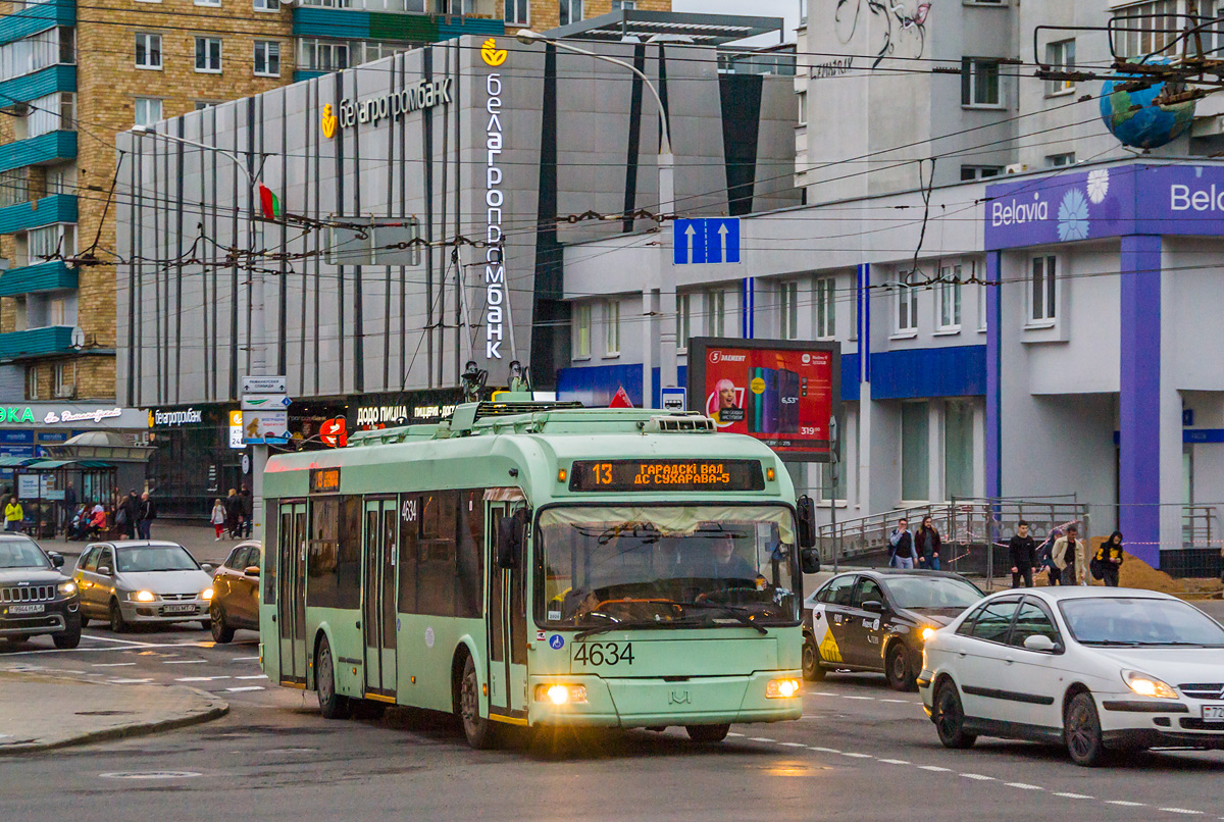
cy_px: 411
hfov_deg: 21.9
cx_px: 612
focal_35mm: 93
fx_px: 3169
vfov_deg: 14.8
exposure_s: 1/125
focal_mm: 62
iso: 400
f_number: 7.1
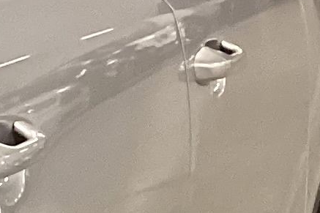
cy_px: 374
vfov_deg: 5.6
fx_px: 2141
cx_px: -723
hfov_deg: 7.3
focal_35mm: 241
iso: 160
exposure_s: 1/50
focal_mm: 3.3
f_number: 2.4
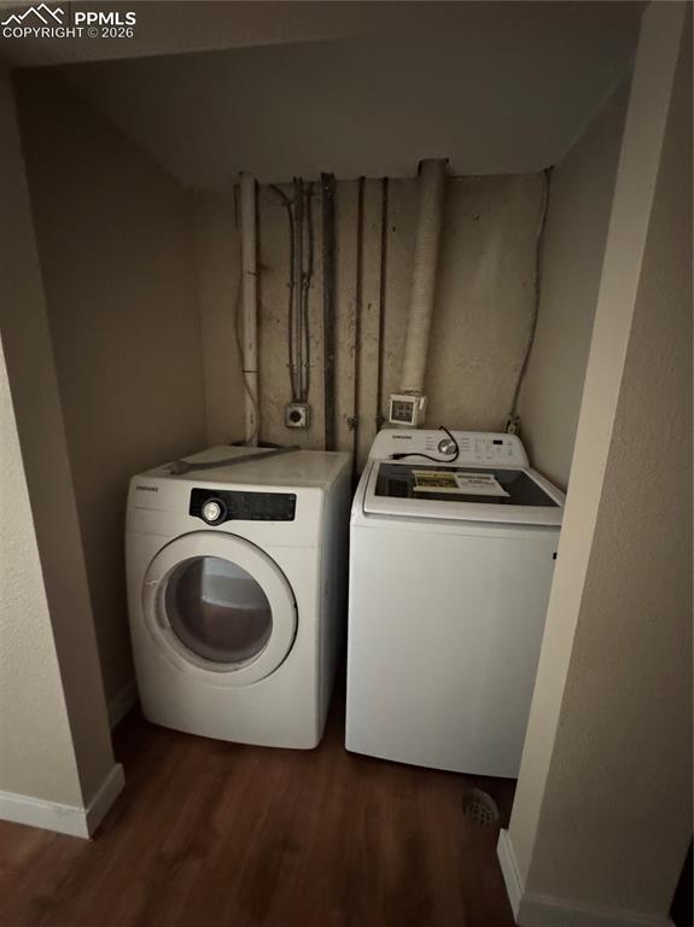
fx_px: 375
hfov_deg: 85.6
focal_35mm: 14
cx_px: 347
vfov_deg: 102.1
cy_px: 464
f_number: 2.2
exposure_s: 1/32
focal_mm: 2.22
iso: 1600
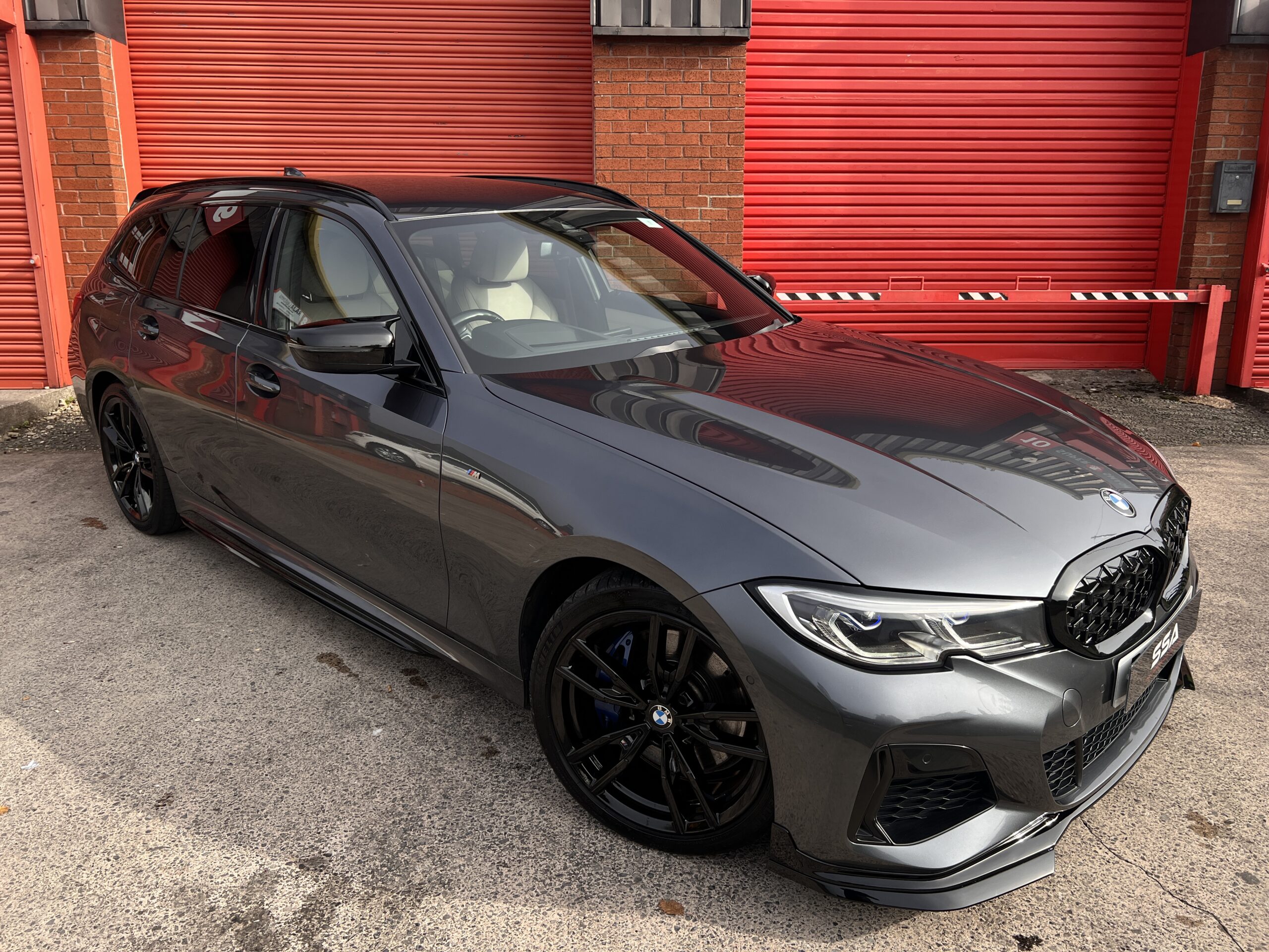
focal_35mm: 26
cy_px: 476
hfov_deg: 67.3
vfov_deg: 53.1
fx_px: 953
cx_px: 634
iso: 50
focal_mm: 5.7
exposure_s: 1/2045
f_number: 1.5
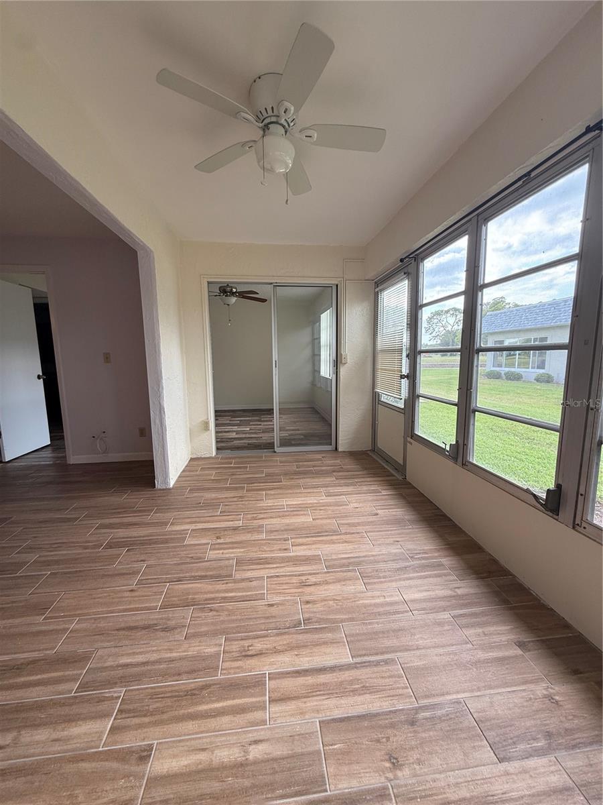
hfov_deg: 85.7
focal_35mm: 14
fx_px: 325
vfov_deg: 102.1
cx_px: 302
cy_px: 402
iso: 80
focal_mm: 2.22
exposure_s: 1/99
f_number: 2.2
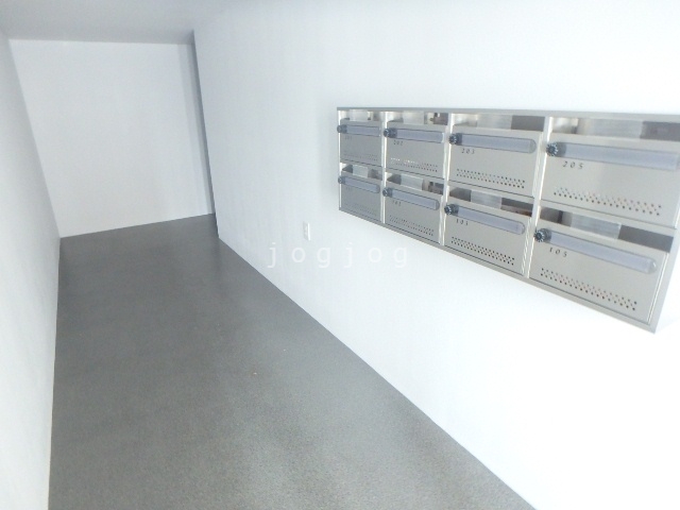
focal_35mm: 21
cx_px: 340
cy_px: 255
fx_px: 413
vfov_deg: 63.4
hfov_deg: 79.0
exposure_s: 1/15
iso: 800
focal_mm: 3.7
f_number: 3.5
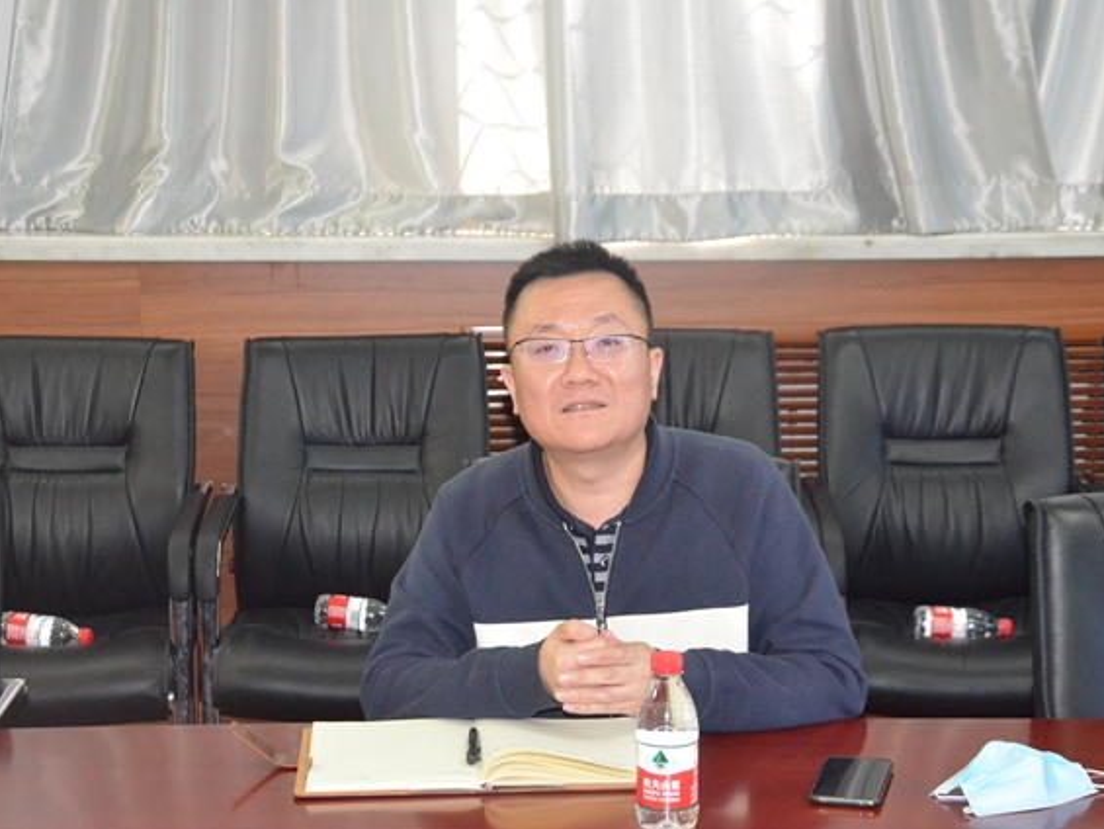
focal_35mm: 74
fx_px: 2346
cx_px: 610
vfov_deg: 20.0
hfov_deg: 26.5
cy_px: 415
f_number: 8
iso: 5000
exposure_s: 1/60
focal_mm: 45
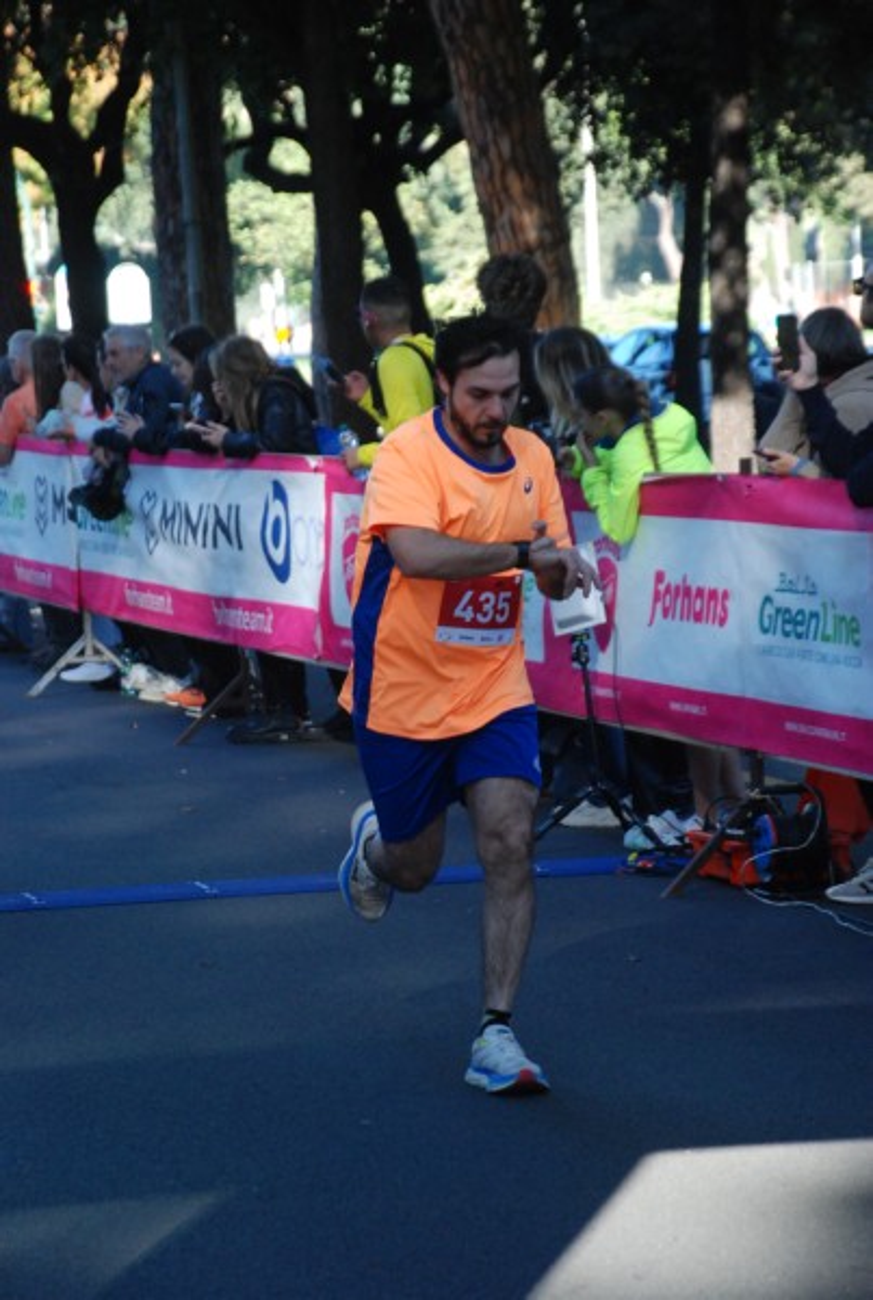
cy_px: 650
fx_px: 4885
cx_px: 436
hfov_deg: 10.2
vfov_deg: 15.2
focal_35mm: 135
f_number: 5.6
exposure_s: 1/400
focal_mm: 90
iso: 1000
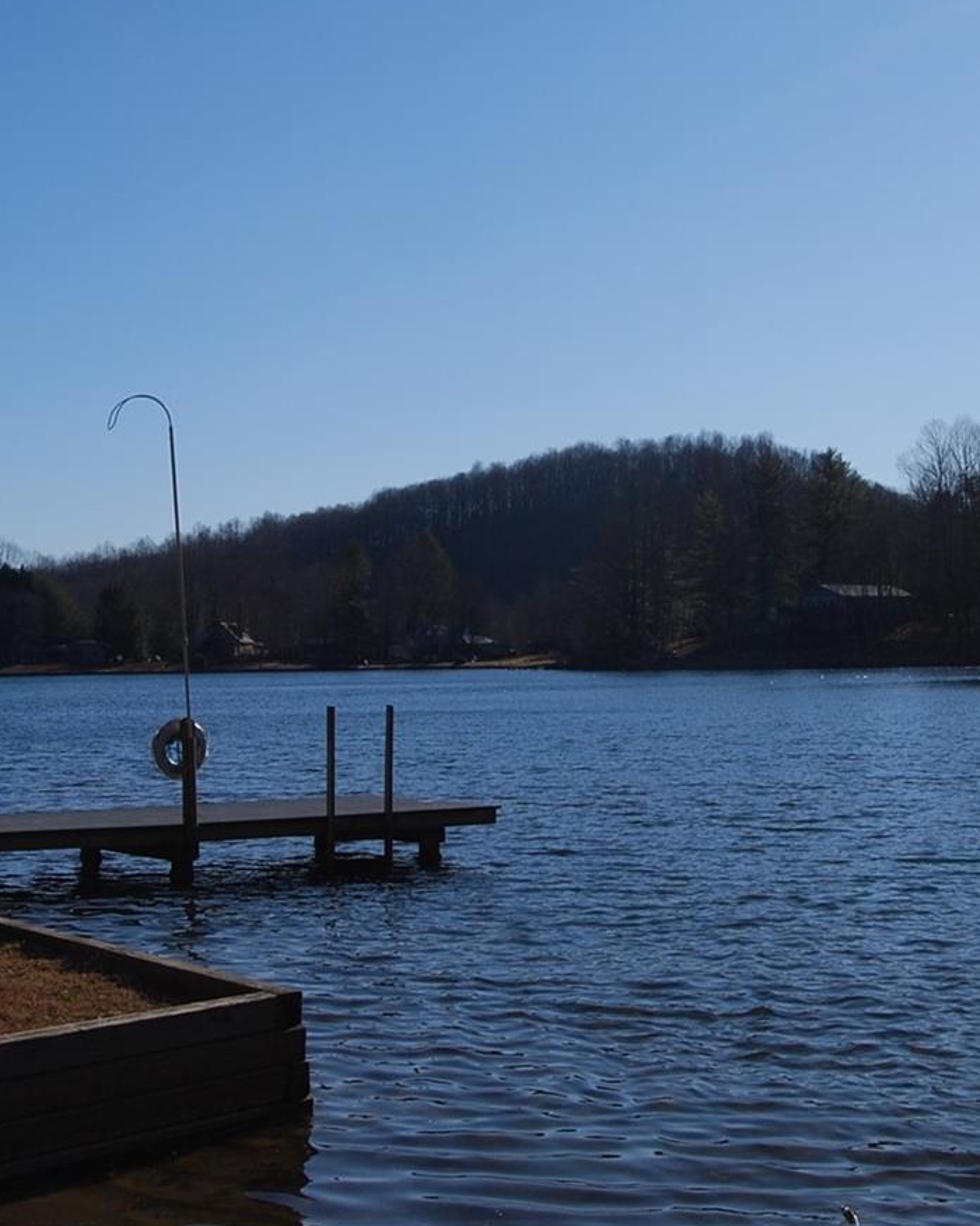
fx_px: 2393
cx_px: 573
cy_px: 500
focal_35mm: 66
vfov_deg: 28.7
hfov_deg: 23.1
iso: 100
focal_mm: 20
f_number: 10
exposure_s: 1/400
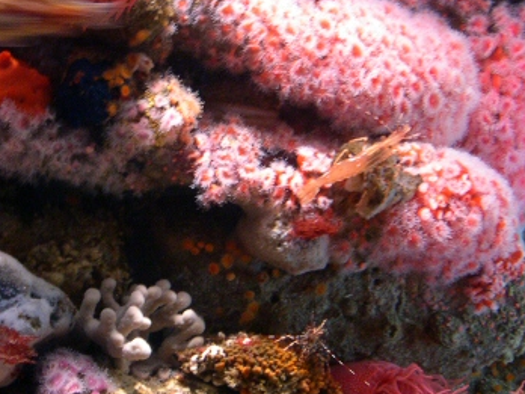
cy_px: 196
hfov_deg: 30.9
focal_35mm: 62
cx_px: 167
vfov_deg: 23.7
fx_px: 940
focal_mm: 8
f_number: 2.8
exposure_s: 1/5.6
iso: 400
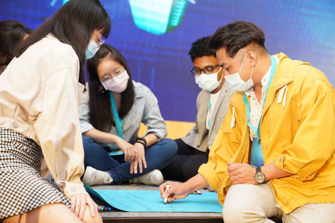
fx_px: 577
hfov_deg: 32.4
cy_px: 112
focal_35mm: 62
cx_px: 168
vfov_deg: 21.9
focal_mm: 62
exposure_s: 1/200
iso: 1600
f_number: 3.2
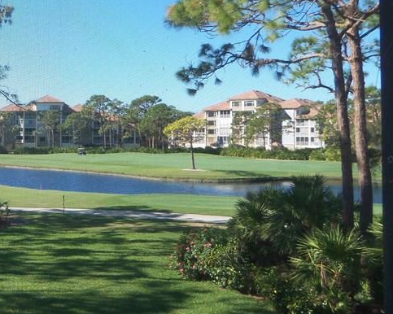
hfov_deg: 30.4
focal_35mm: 58
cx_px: 10
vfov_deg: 26.1
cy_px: 111
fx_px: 674
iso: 64
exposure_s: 1/250
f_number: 3.9
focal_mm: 5.1
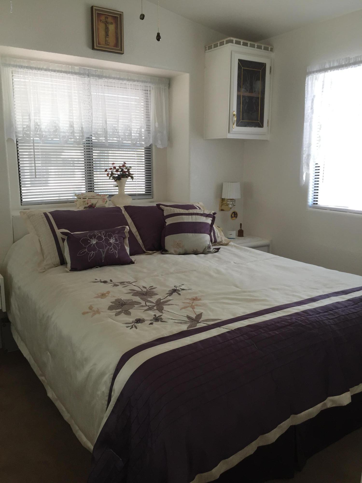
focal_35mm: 29
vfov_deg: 61.7
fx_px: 404
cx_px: 181
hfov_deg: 48.2
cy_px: 242
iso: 40
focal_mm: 4.15
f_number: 2.2
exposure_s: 1/60
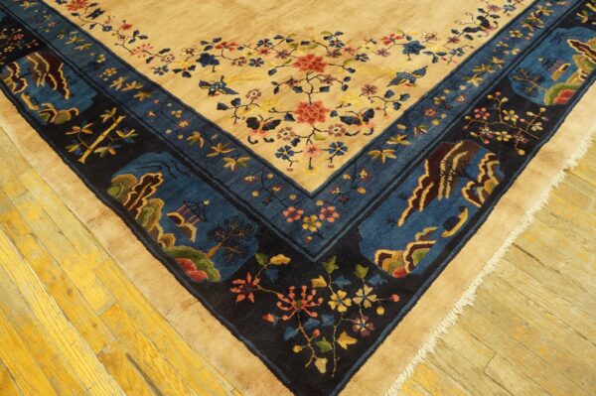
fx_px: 447
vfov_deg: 47.9
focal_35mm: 27
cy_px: 198
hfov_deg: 67.4
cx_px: 298
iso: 1250
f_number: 4
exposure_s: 1/60
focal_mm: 18
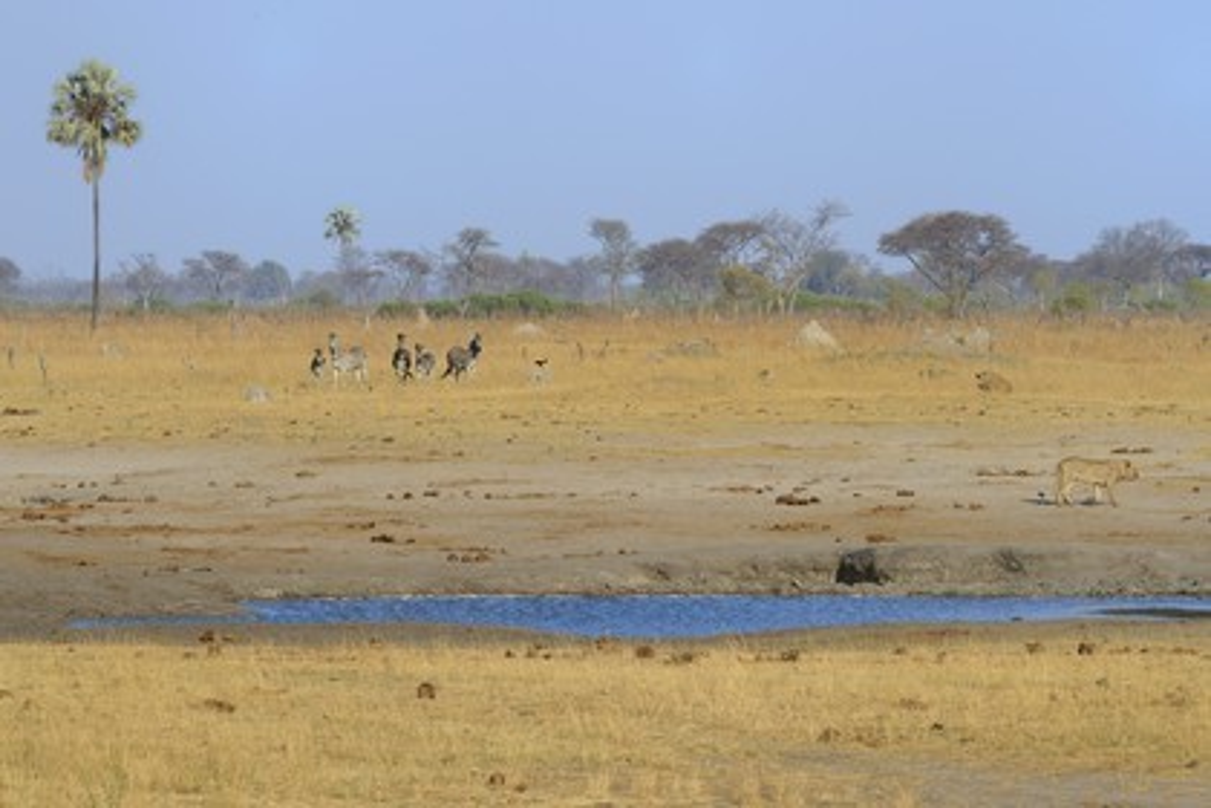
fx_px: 9418
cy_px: 404
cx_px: 606
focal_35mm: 280
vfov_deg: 4.9
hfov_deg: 7.4
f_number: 13
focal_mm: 280
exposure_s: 1/500
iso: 400
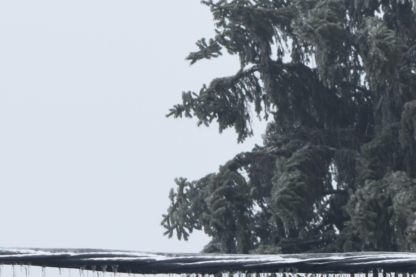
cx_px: 372
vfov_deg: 5.0
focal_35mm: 275
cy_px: 205
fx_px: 3173
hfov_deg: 7.5
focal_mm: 55
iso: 400
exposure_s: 1/250
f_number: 8
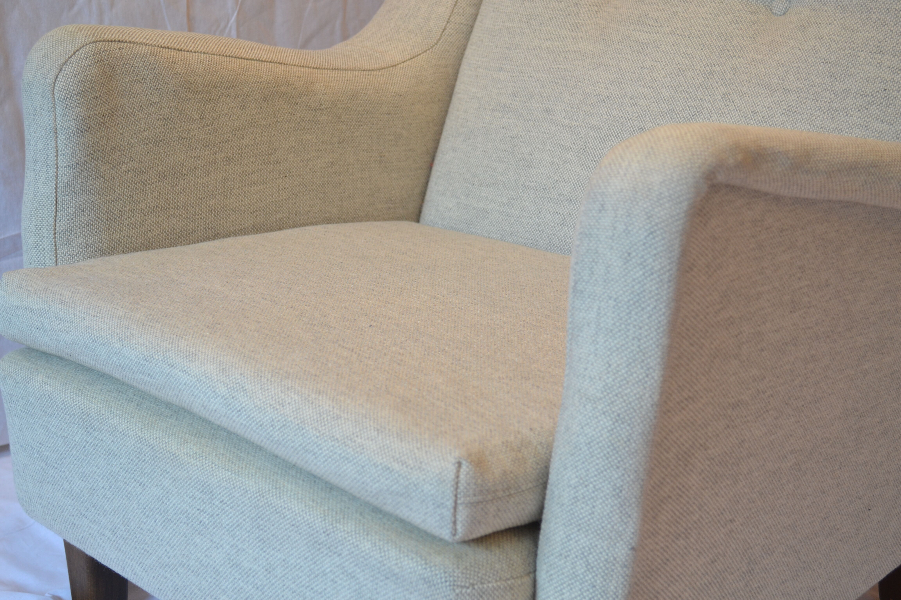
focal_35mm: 52
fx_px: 1314
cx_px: 450
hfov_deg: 37.9
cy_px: 300
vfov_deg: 25.8
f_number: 5
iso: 400
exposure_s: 1/20
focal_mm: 35
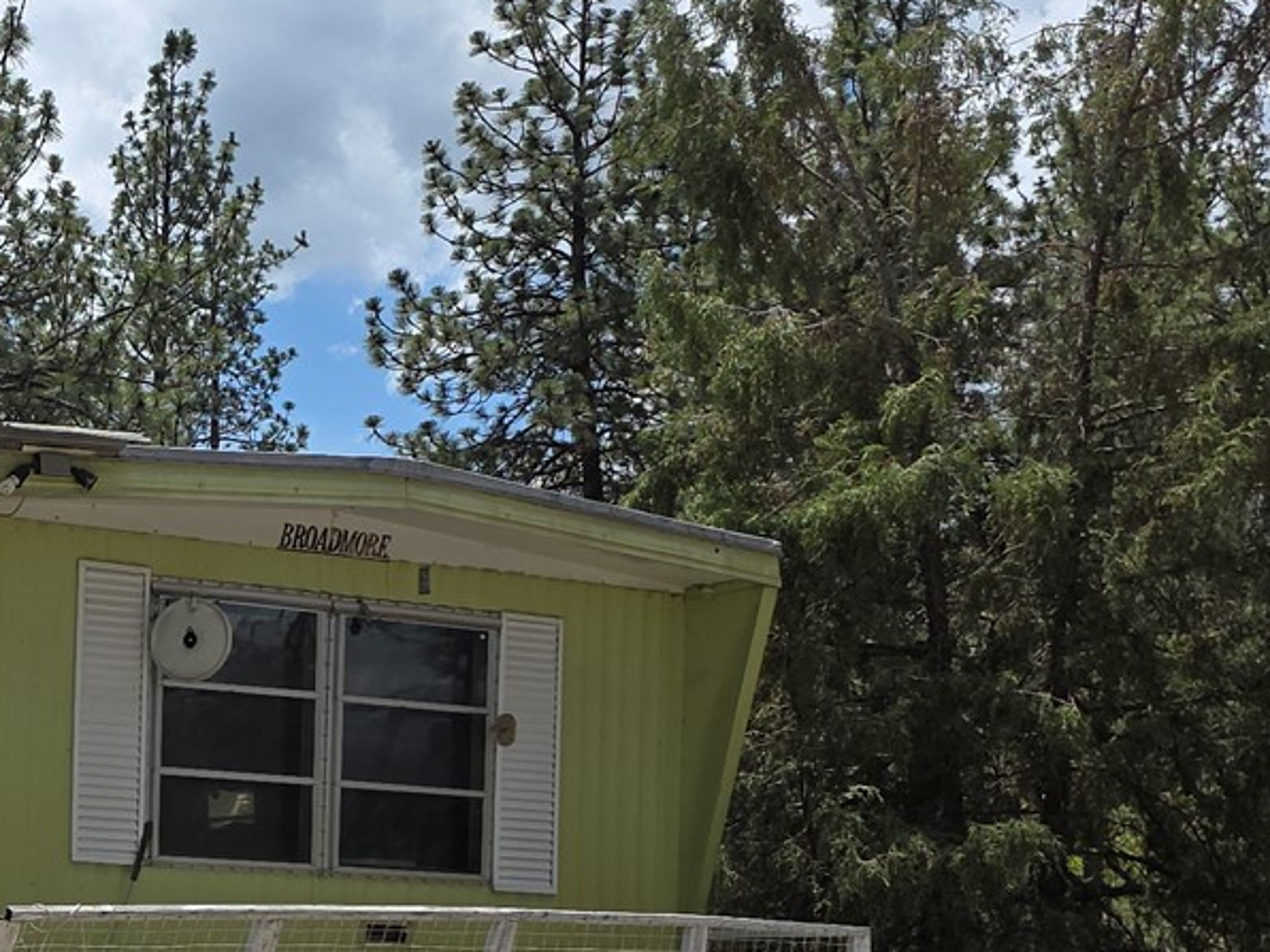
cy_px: 899
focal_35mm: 79
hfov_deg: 23.2
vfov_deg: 18.3
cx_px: -130
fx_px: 2898
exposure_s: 1/1192
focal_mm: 6.3
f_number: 1.7
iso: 12
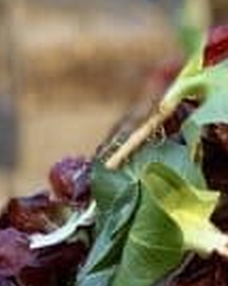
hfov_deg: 4.7
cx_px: 812
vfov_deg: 6.3
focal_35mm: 304
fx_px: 2567
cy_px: 290
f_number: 2.4
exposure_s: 1/122
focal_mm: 6
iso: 25
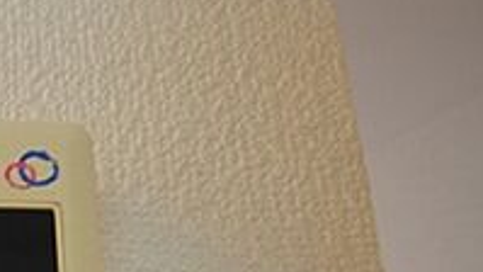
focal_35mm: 66
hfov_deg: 25.5
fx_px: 841
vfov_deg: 16.9
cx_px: -206
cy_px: 389
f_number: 5
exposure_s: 1/2
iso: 100
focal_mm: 13
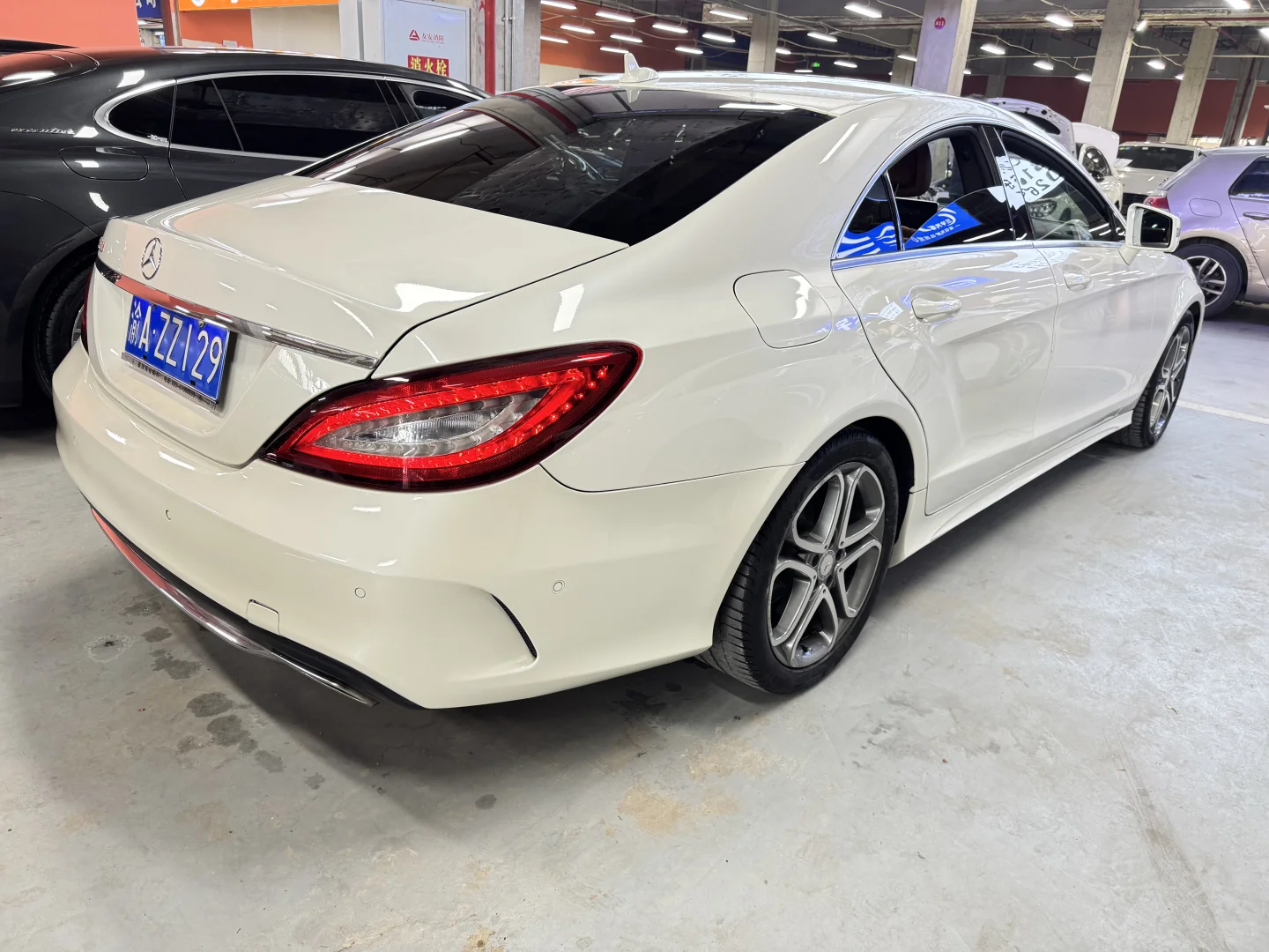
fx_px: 880
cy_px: 476
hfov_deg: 71.6
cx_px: 634
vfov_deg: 56.8
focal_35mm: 24
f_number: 1.78
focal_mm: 6.76
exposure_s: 1/50
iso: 200
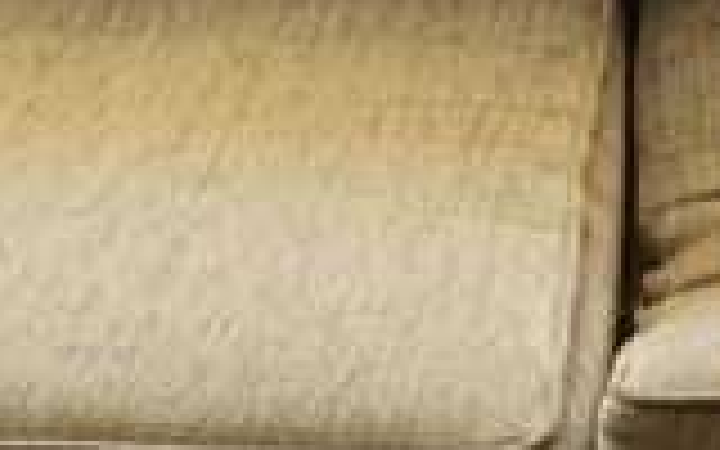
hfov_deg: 7.5
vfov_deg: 4.7
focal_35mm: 277
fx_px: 5435
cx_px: 974
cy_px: -513
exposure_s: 1/30
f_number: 8
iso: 1100
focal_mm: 60
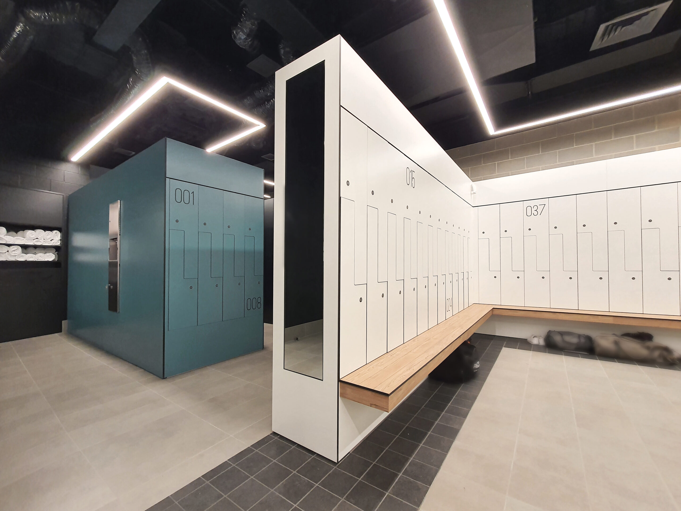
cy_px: 256
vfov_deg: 89.9
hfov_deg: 106.2
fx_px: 256
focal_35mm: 13
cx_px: 340
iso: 160
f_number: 2.2
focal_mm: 1.8
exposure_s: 1/50
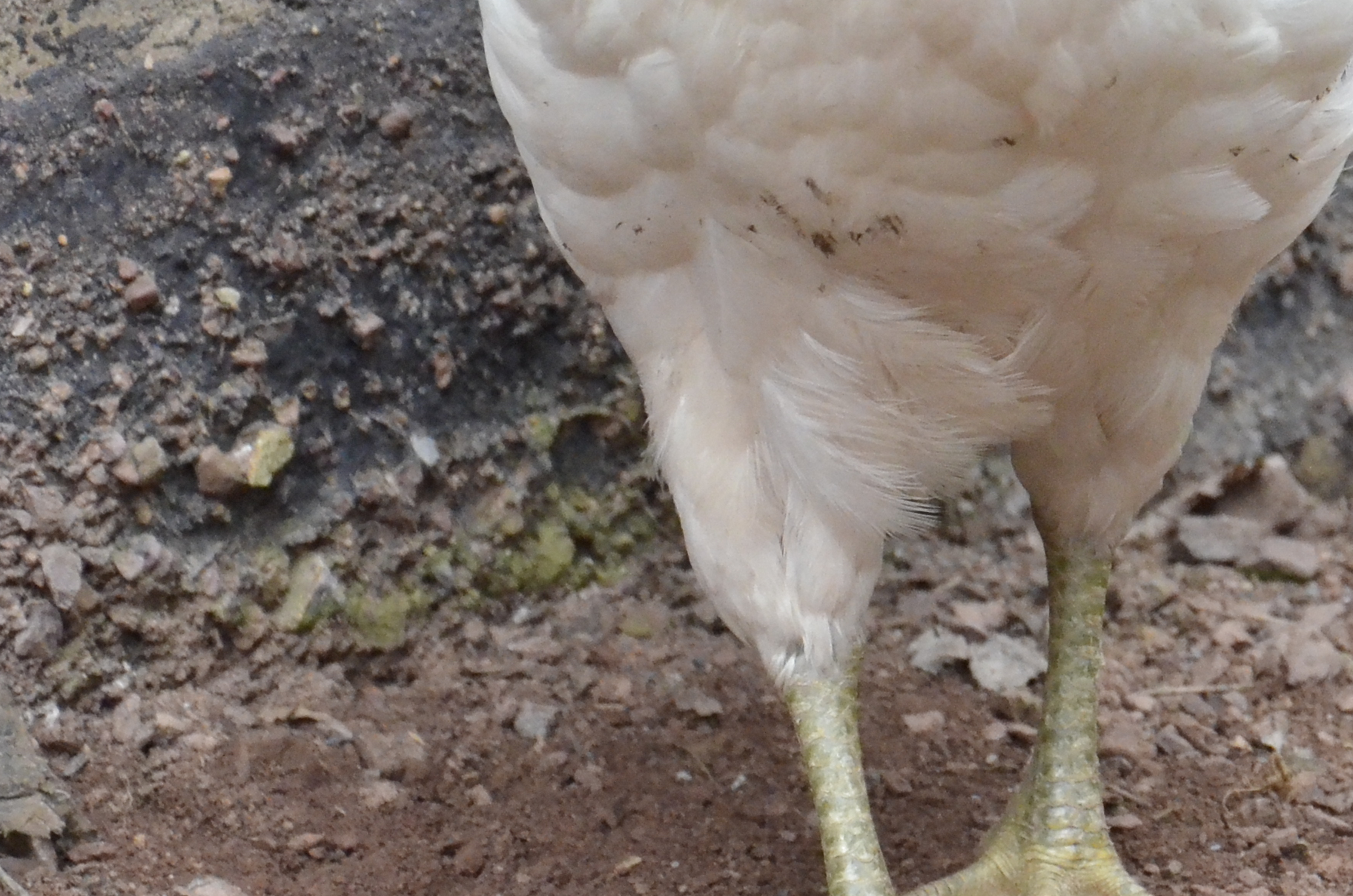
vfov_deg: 3.2
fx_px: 15954
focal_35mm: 425
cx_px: 1214
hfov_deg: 4.9
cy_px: 56
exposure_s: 1/1000
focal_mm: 105
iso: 4000
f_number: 8
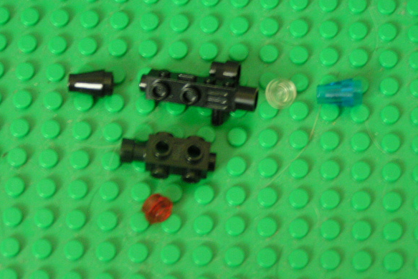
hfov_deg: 18.1
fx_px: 1312
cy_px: 119
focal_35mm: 113
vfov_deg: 12.1
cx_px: 197
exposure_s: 1/6
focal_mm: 15.2
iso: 200
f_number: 3.5
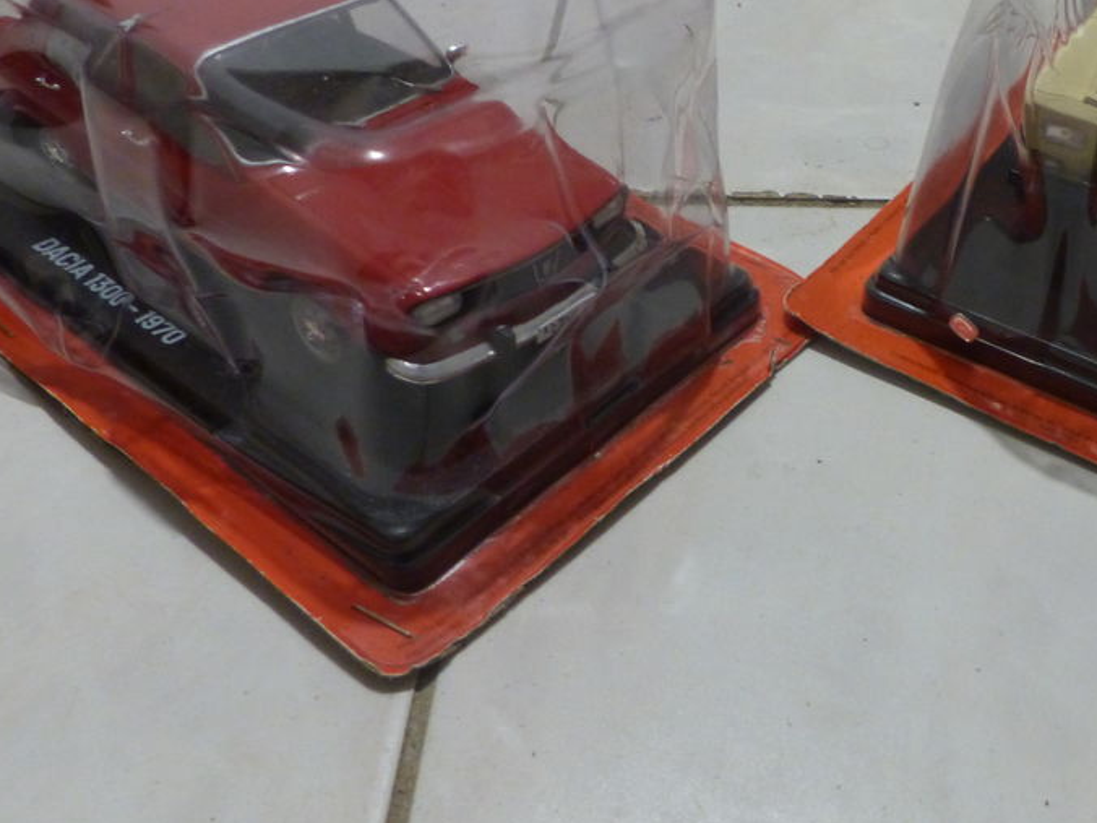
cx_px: 746
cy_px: 258
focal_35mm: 37
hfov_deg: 49.1
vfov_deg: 38.1
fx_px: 1173
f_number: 2.8
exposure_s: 1/13
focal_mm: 4.5
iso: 400
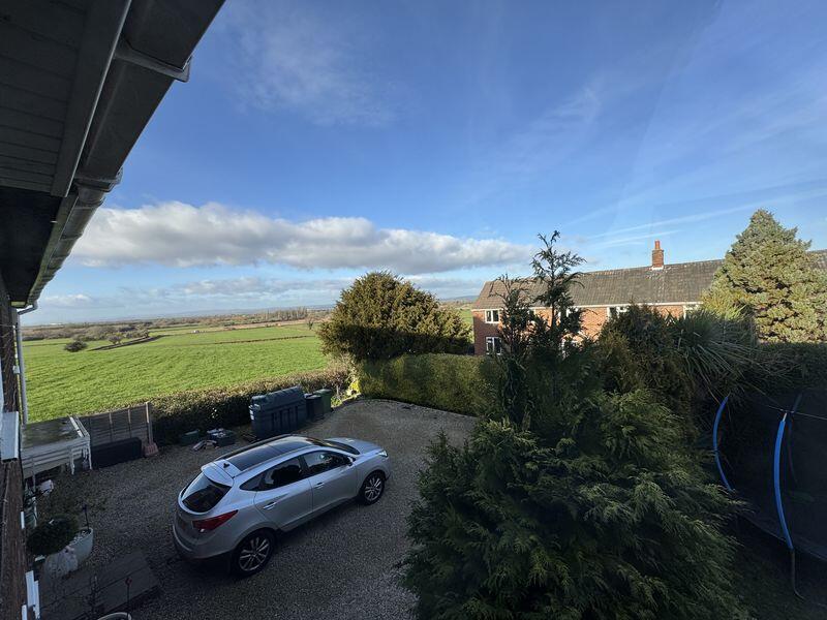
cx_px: 414
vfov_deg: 85.7
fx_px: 334
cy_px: 310
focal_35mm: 14
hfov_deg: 102.1
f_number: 2.2
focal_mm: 2.22
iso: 50
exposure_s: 1/1094
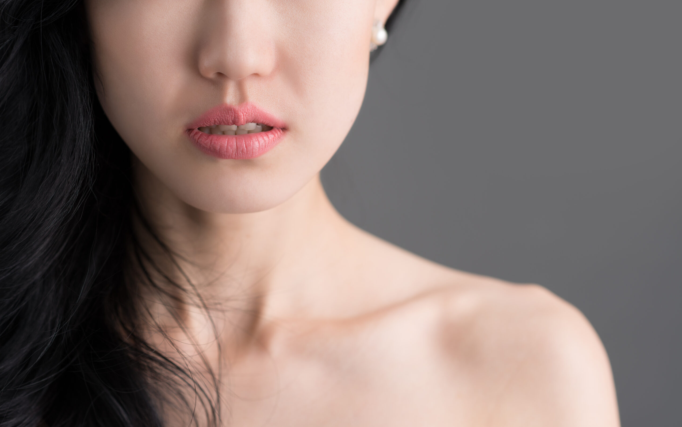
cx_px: 341
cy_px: 213
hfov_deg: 23.8
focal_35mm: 87
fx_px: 1617
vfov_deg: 15.0
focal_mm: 85
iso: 100
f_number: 4
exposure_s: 1/125
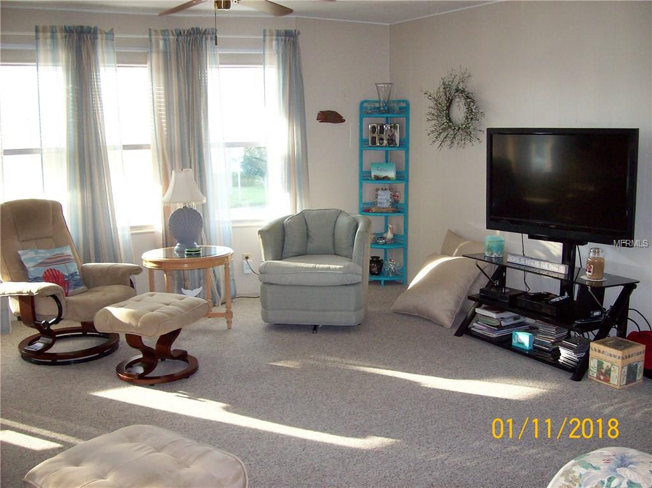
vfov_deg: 39.6
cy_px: 244
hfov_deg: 51.4
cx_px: 326
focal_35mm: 36
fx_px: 678
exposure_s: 1/64
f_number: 2.7
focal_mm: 6
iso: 140
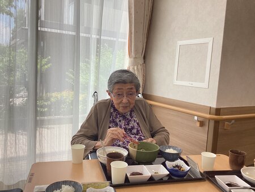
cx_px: 128
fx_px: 228
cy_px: 96
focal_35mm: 31
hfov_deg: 58.3
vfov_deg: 45.5
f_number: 2.4
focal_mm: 3.3
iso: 64
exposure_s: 1/120
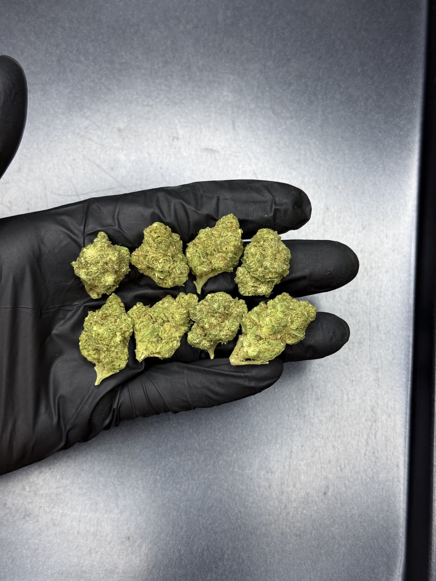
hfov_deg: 30.3
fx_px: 806
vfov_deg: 39.7
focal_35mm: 48
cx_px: 218
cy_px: 290
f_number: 1.78
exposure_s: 1/50
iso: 125
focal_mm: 6.76
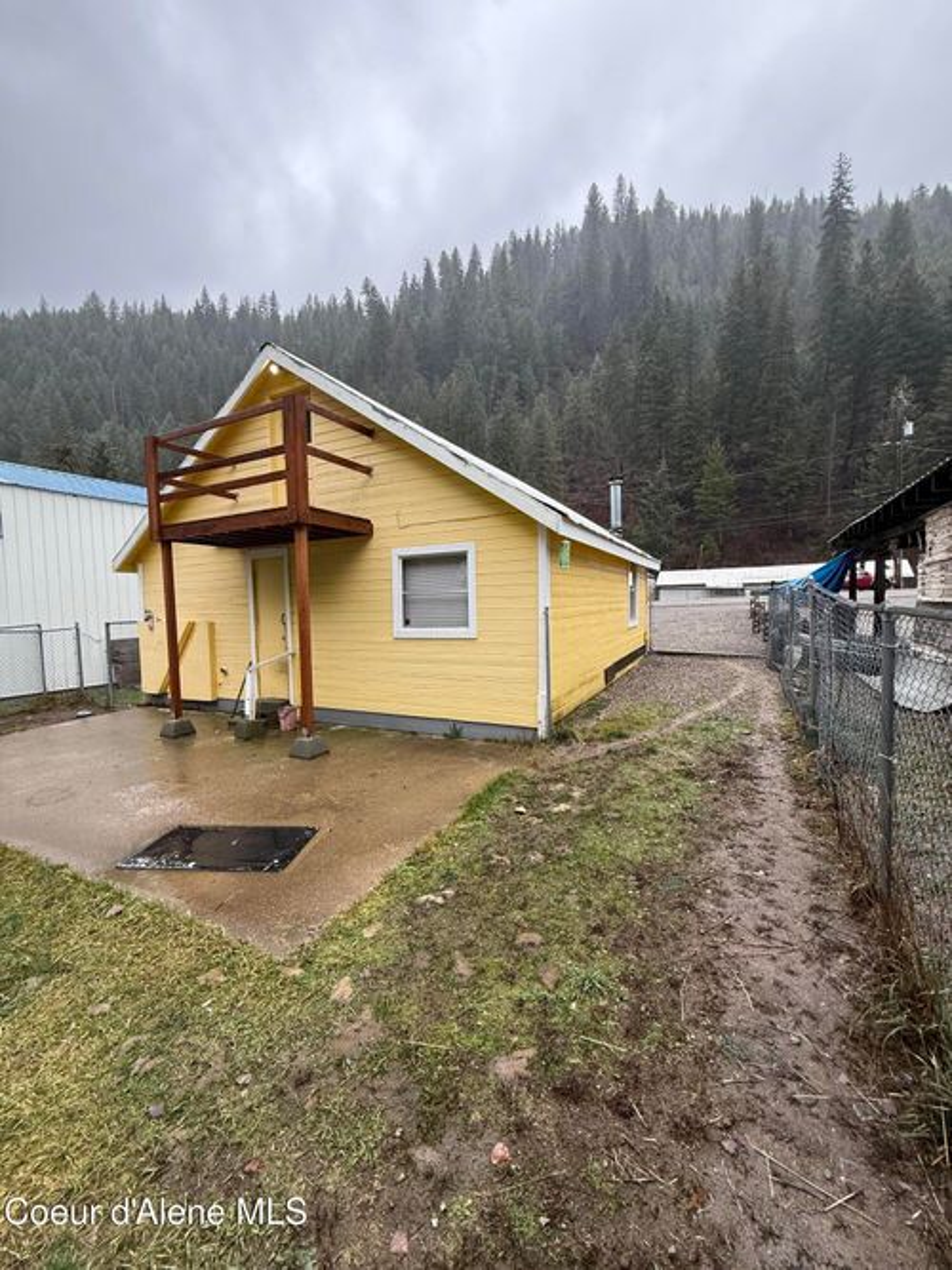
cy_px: 635
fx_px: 514
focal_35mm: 14
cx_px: 476
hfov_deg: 85.7
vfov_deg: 102.1
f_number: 2.2
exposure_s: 1/99
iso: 160
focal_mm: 2.22
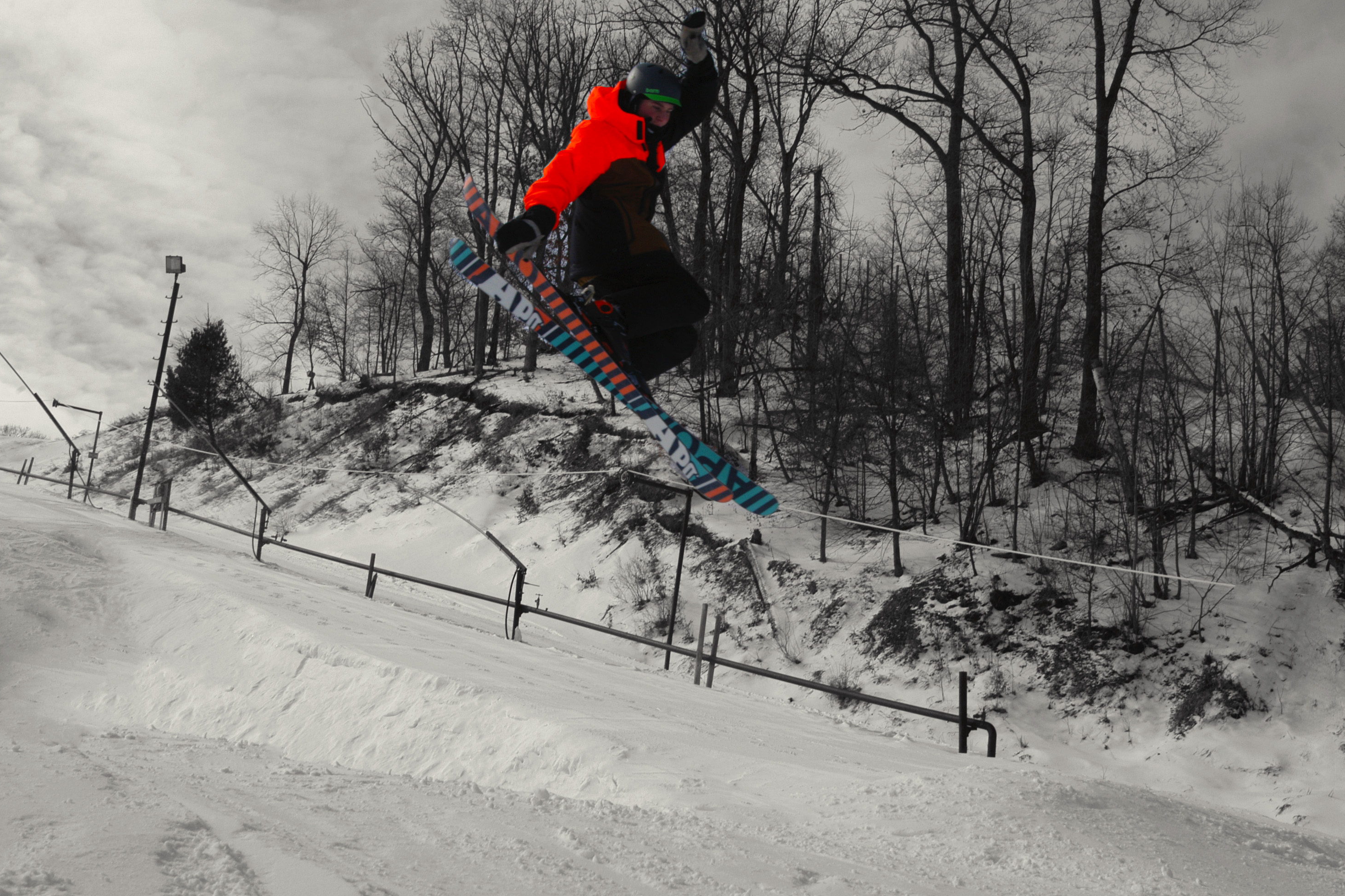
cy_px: 453
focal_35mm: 43
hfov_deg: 45.4
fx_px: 1606
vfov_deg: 31.2
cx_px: 683
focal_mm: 28
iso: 200
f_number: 13
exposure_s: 1/640
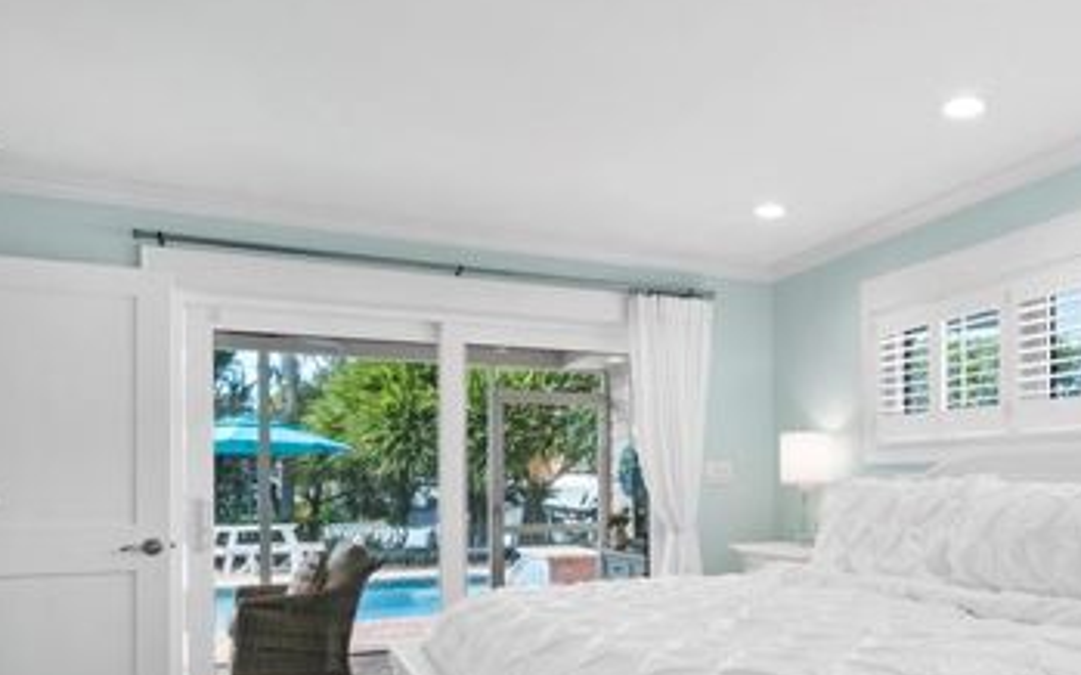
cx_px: 779
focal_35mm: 30
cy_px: 451
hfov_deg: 60.3
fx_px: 884
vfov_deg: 41.3
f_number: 13
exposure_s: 1/2.5
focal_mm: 7
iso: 320
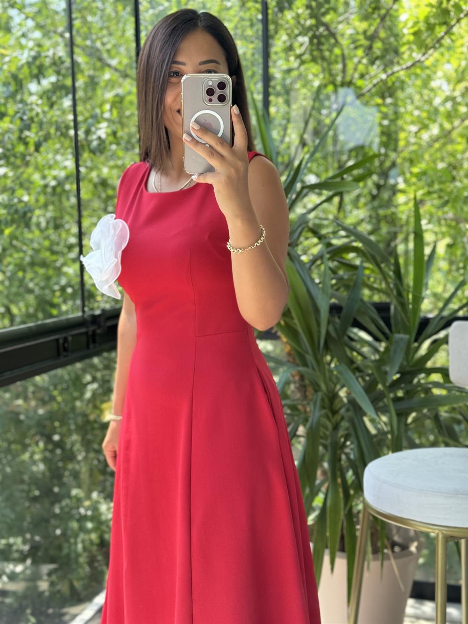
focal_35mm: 48
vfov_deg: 39.7
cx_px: 234
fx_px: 865
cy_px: 312
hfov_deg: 30.3
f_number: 1.78
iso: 64
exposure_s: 1/168
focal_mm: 6.76
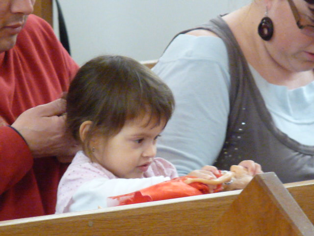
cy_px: 118
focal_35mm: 549
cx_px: 157
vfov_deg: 2.7
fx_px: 4980
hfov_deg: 3.6
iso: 800
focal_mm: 54.4
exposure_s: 1/50
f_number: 3.7
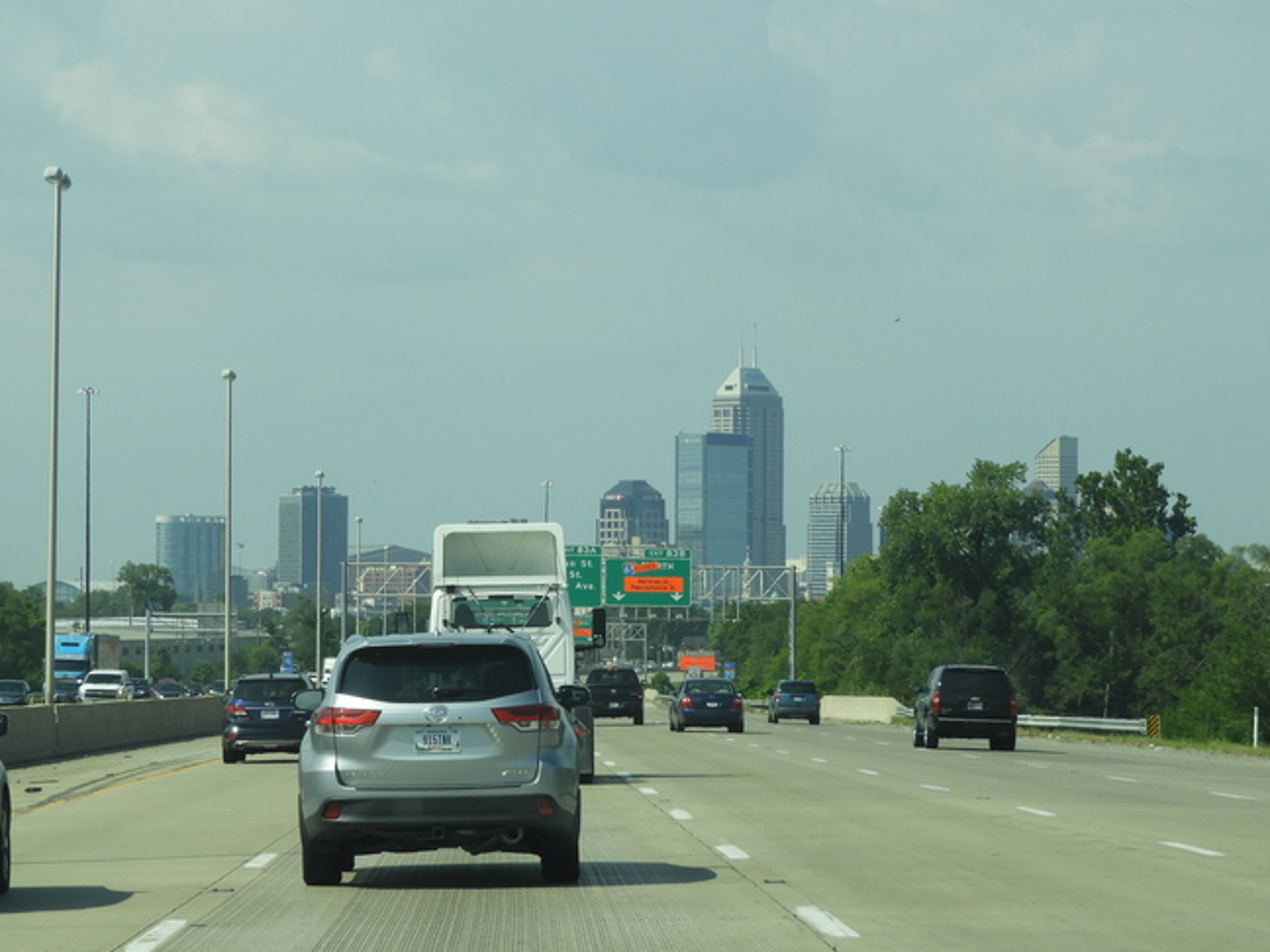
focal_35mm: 142
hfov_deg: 13.9
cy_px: 507
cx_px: 531
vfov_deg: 10.4
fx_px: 5210
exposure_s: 1/640
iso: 100
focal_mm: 20.6
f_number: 5
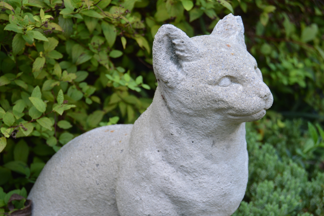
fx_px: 900
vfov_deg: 13.7
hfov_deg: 20.3
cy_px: 106
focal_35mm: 100
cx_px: 223
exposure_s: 1/100
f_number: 5.3
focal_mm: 48
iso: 400
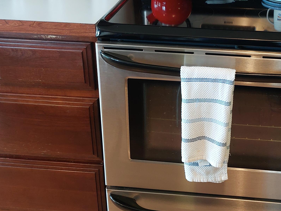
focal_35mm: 45
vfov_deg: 31.6
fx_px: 365
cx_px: 191
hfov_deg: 41.4
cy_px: 54
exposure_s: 1/60
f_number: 1.8
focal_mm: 5.23
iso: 320
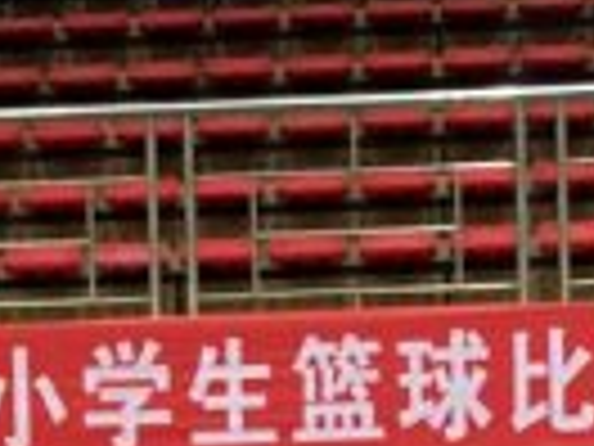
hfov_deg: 10.6
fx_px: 3209
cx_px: 245
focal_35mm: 187
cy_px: 1086
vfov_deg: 7.4
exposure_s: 1/33
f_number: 2.2
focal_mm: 4.15
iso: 100
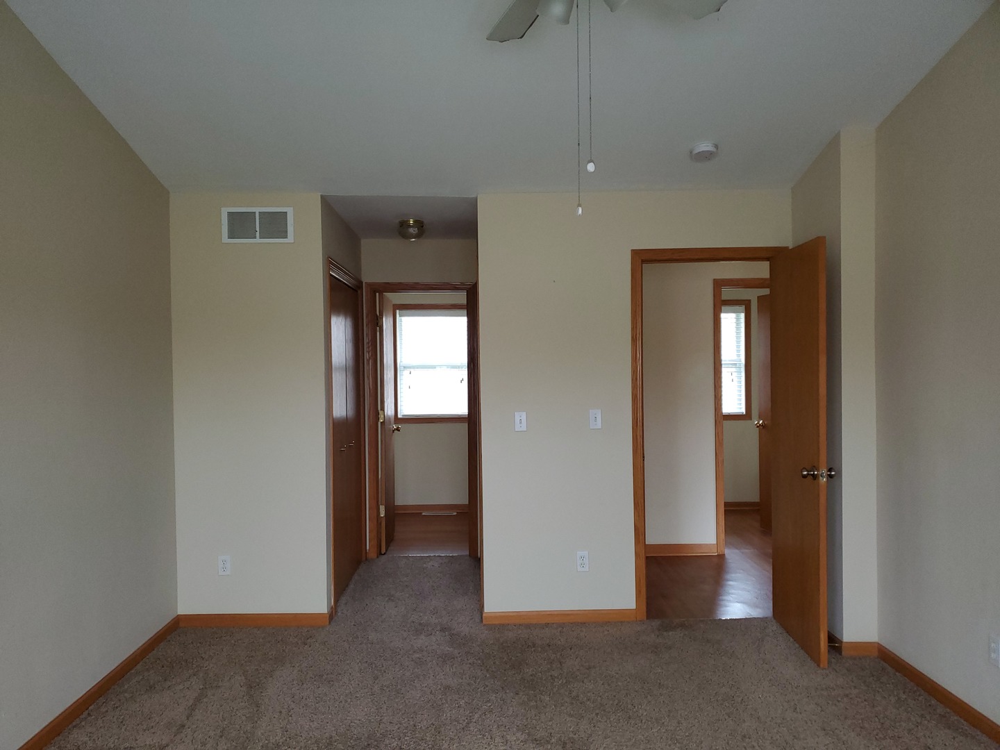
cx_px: 500
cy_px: 375
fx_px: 751
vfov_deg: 53.1
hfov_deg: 67.3
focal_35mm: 26
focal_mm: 4.3
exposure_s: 1/24
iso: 125
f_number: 1.5
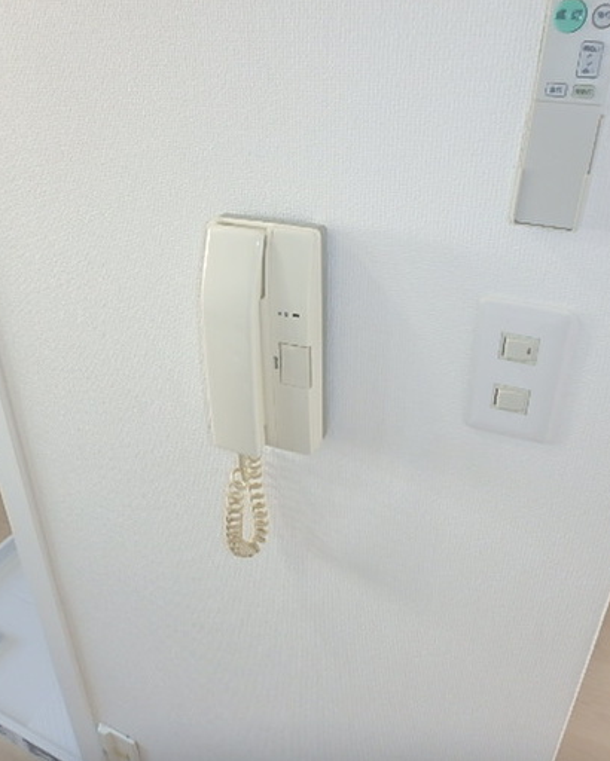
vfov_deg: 62.2
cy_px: 374
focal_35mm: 28
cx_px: 296
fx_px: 632
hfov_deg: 51.6
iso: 200
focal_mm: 3.7
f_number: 3.5
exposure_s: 1/40
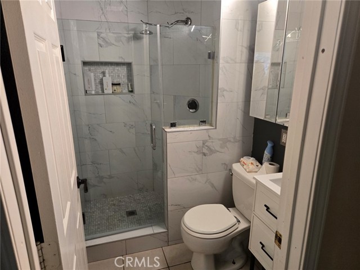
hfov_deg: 73.9
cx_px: 180
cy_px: 135
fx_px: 239
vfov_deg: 58.9
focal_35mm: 23
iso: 400
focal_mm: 5.4
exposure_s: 1/120
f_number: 1.8
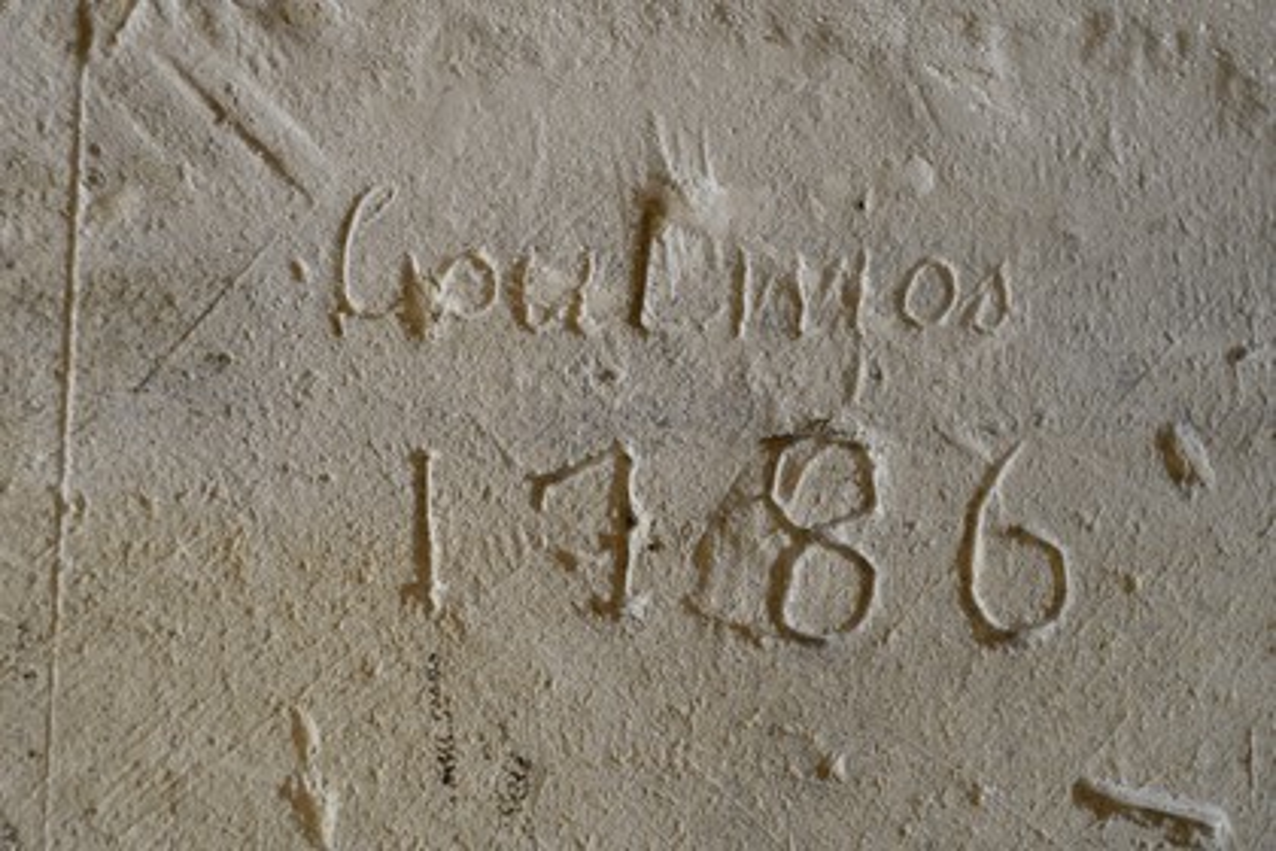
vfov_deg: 19.5
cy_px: 426
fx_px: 2481
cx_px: 638
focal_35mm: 70
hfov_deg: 28.8
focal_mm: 70
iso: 1600
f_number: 4.5
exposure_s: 1/40
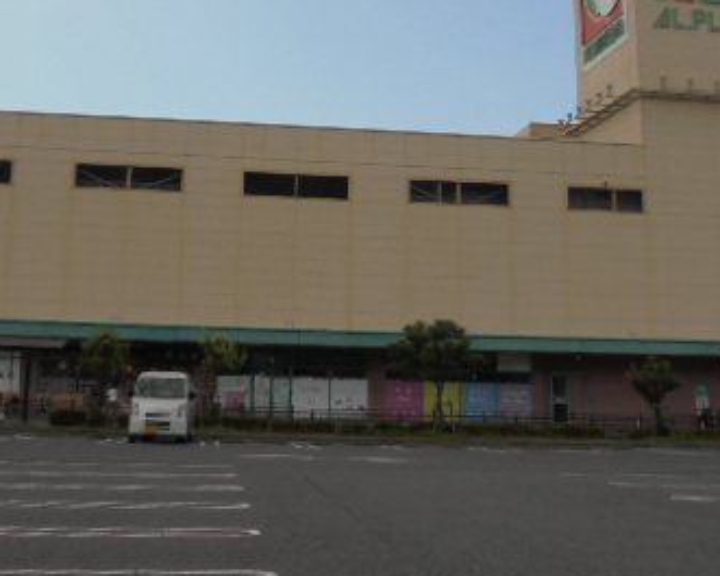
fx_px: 1044
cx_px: 309
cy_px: 137
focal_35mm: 49
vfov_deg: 30.3
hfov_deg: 38.0
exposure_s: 1/125
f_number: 11.5
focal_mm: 4.6
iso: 100
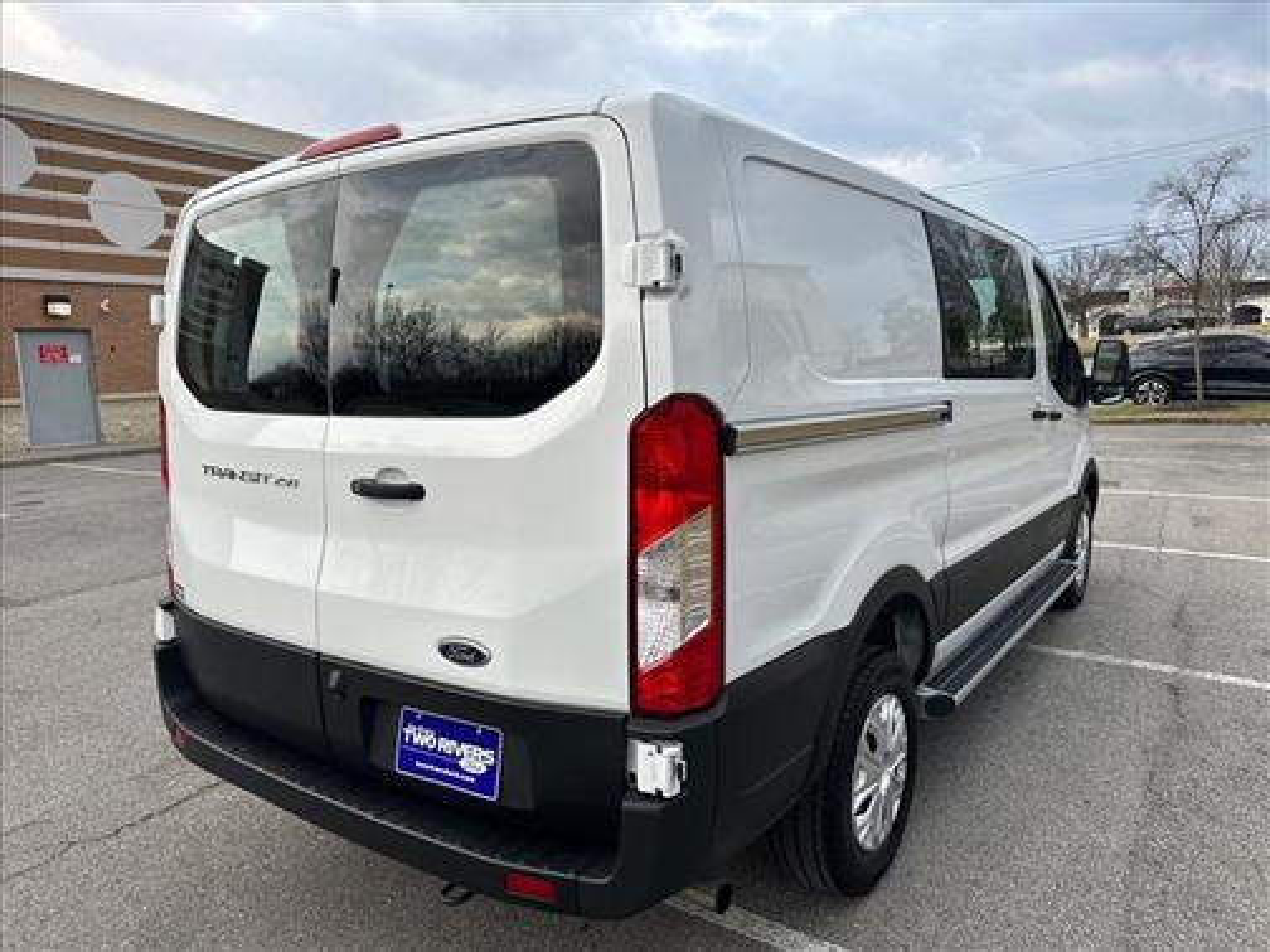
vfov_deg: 56.8
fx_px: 881
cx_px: 635
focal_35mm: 24
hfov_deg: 71.6
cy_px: 476
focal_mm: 6.86
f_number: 1.78
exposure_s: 1/667
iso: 80
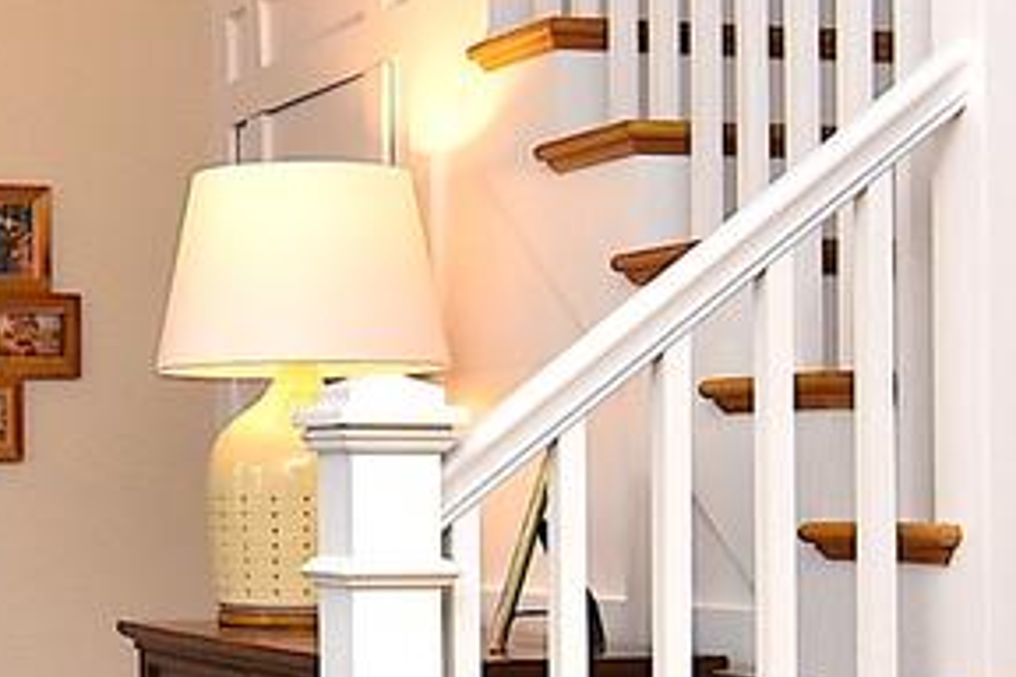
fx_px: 2540
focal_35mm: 90
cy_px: 494
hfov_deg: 22.0
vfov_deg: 15.1
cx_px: 64
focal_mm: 12
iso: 800
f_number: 8
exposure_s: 1/100
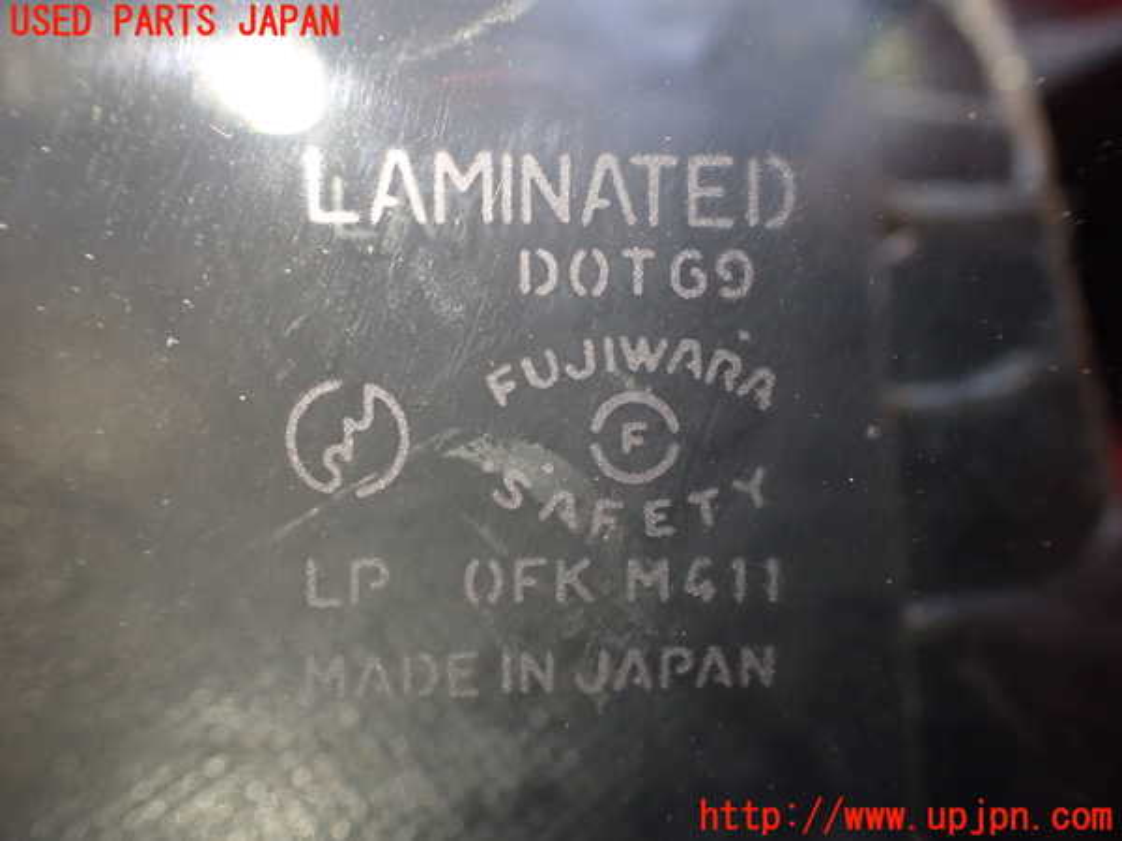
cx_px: 561
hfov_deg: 60.0
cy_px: 420
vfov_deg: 46.8
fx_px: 972
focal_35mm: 30
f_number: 2.3
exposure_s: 1/125
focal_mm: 5.4
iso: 320
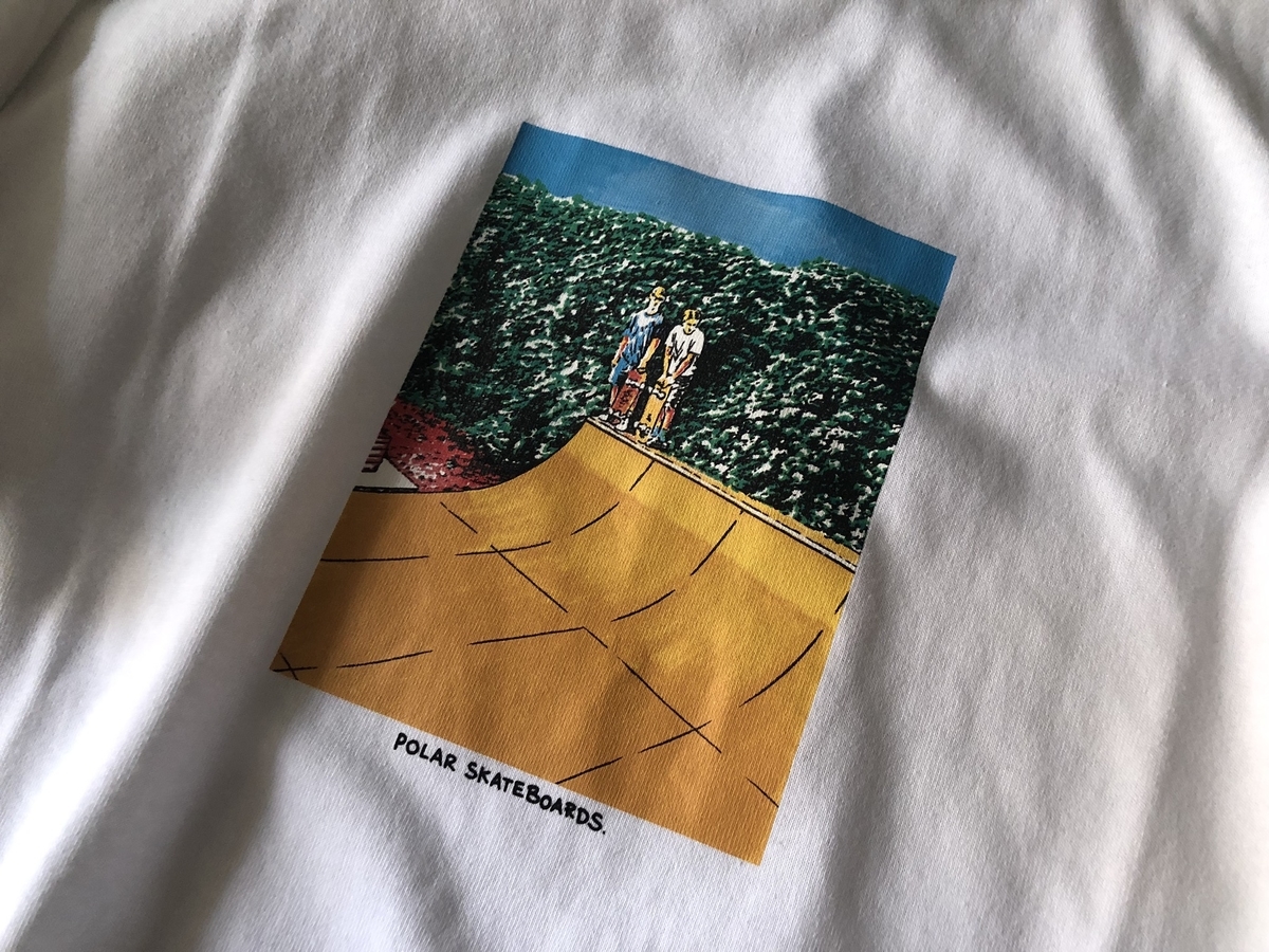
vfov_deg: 49.7
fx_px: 1026
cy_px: 476
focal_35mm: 28
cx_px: 634
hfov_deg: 63.4
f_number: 1.8
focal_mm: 4
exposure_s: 1/15
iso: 80
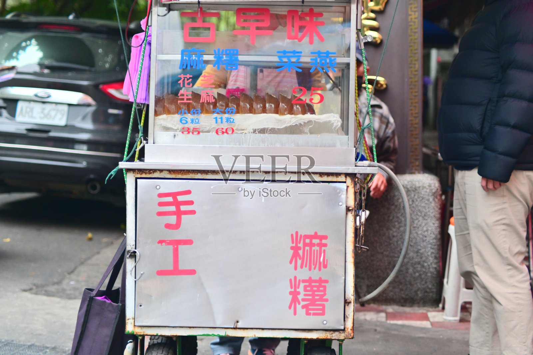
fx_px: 1036
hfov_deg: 28.9
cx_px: 266
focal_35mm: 70
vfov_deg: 19.4
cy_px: 178
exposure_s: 1/320
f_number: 4
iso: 800
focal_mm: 70
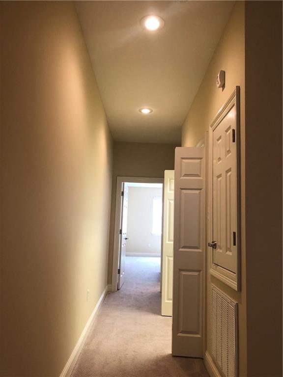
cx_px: 142
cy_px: 188
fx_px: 305
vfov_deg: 63.4
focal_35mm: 28
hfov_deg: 49.7
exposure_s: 1/17
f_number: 1.8
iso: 40
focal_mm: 3.99
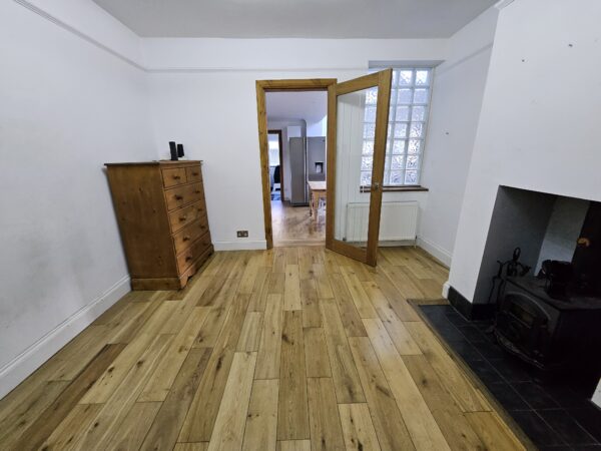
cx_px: 300
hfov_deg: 106.2
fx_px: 226
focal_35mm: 13
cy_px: 226
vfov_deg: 89.9
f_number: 2.2
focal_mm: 1.74
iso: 400
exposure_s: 1/70.8
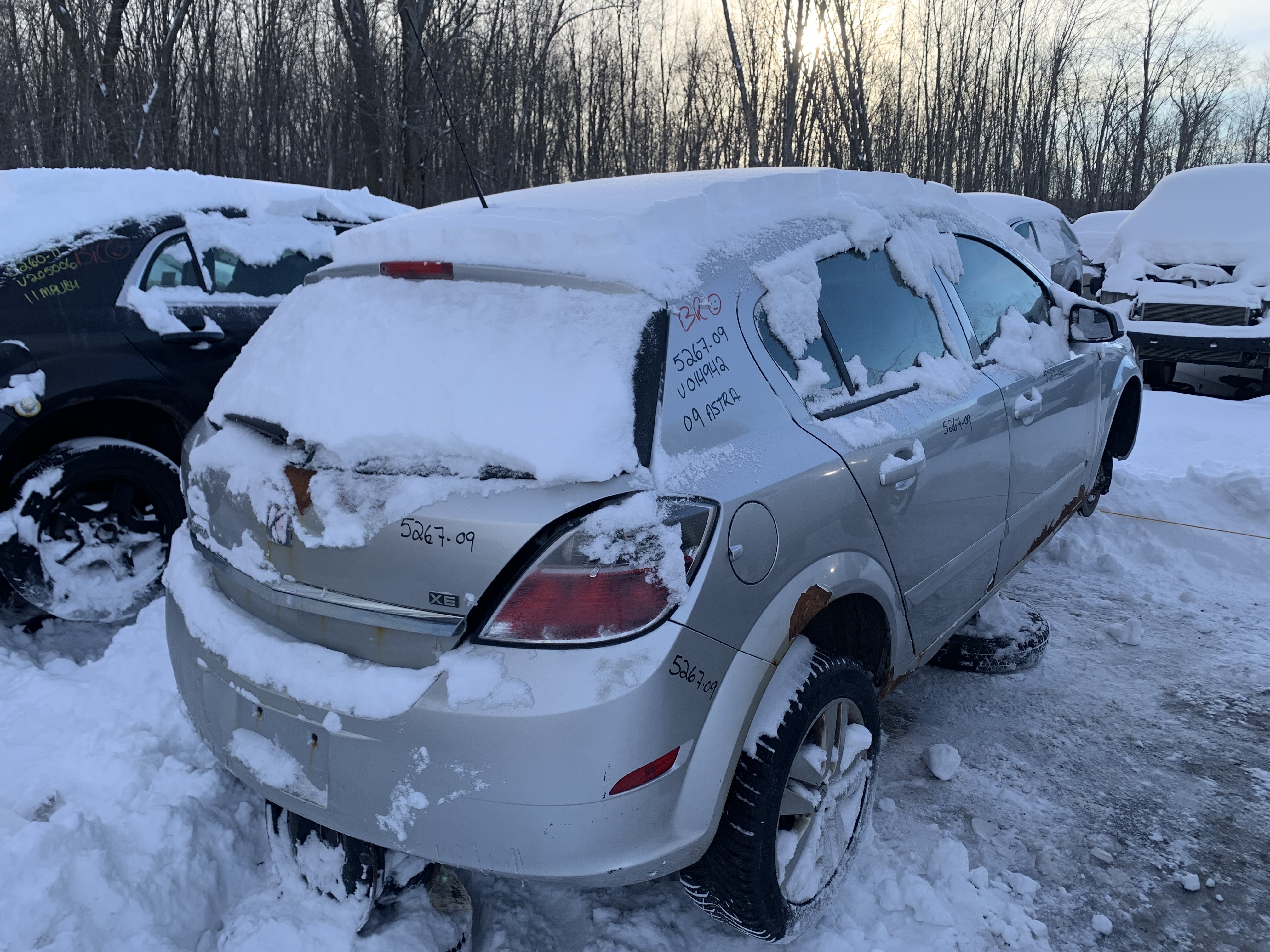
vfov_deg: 53.1
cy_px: 476
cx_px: 635
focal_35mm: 26
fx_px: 954
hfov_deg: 67.3
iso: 25
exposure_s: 1/808
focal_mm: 4.25
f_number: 1.8
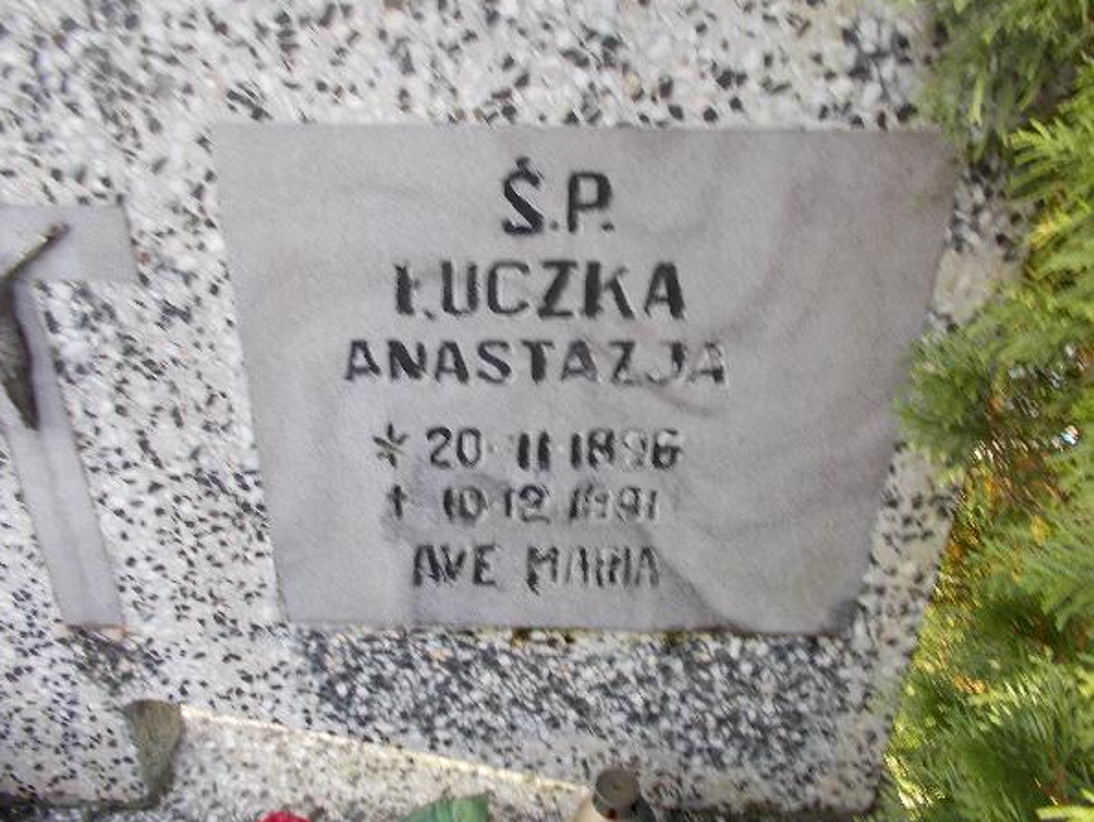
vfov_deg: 49.8
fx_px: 885
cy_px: 398
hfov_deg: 63.4
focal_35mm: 28
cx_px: 512
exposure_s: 1/40
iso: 80
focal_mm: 4.6
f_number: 3.2
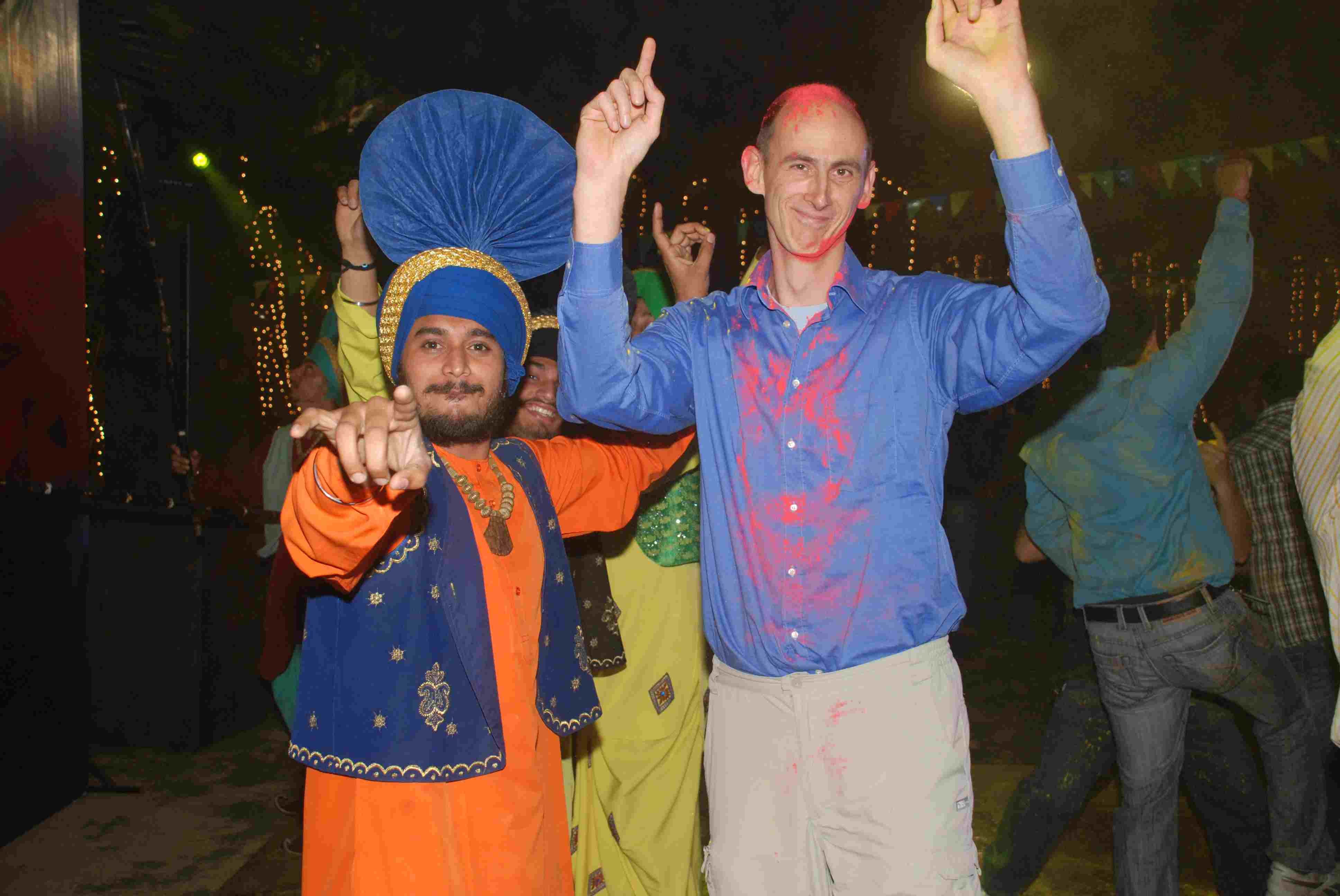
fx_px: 1565
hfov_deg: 46.3
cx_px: 670
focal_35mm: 42
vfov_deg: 32.0
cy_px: 448
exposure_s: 1/125
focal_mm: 28
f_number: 6.3
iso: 400
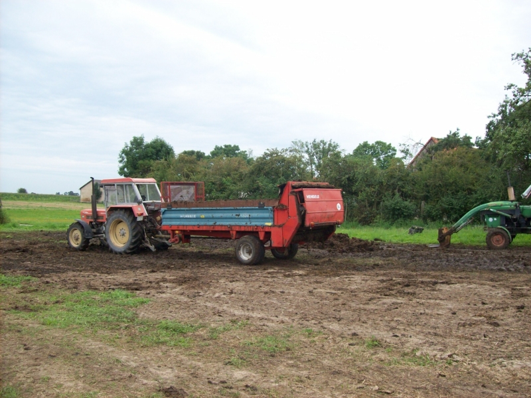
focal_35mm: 36
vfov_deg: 39.7
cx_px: 266
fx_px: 552
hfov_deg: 51.4
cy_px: 199
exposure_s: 1/306
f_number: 2.7
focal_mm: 6
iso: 80
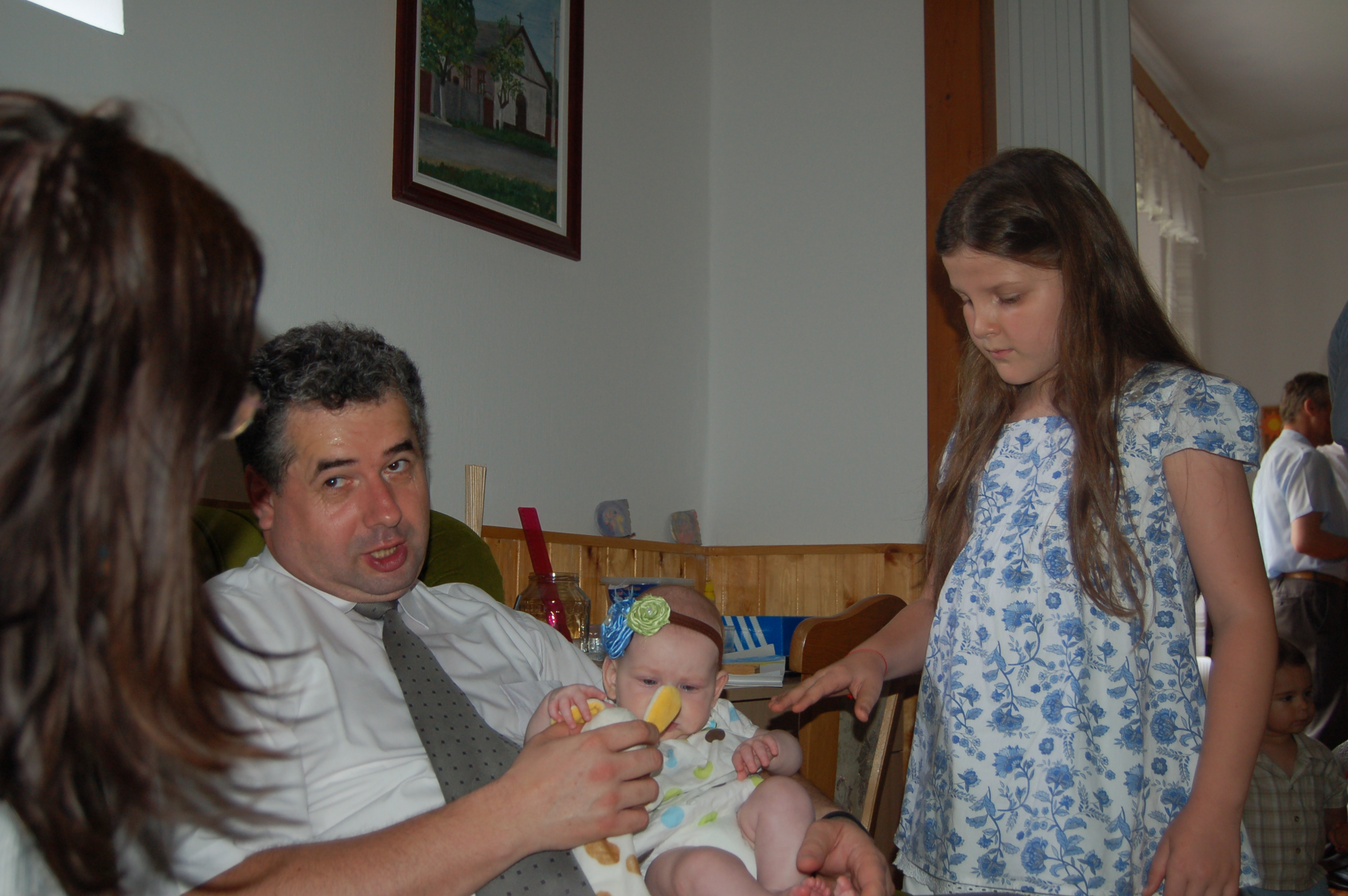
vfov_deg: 34.1
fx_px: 1459
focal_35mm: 39
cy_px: 448
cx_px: 674
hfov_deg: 49.6
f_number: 4
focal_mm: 26
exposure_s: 1/60
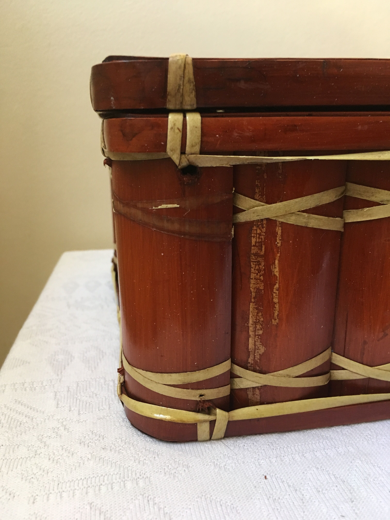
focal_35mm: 29
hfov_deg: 48.2
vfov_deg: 61.7
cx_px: 195
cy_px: 260
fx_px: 436
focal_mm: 4.15
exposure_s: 1/33
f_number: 2.2
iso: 200
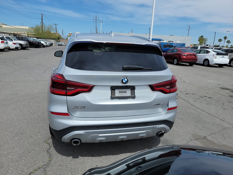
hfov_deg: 71.6
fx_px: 162
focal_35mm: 24
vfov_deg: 56.8
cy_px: 88
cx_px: 116
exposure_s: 1/1645
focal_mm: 6.7
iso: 50
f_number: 1.8
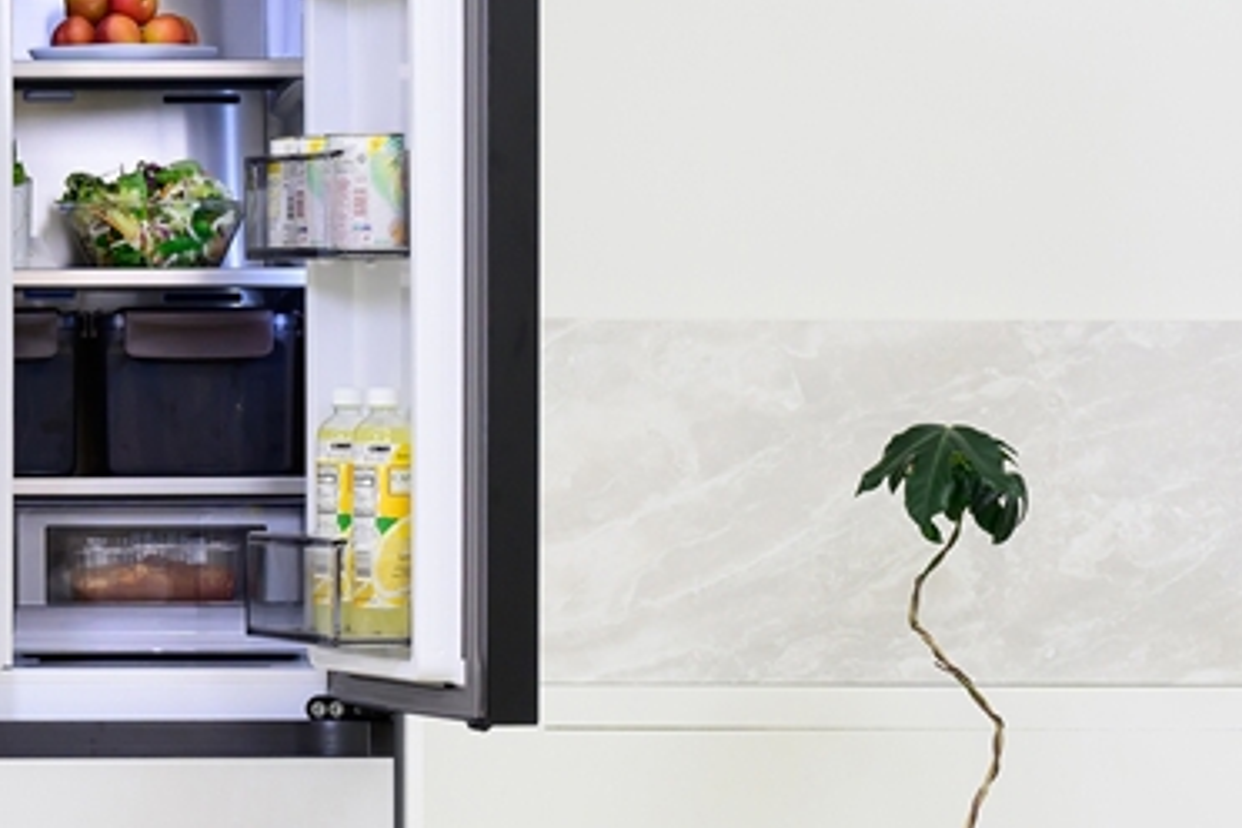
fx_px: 5002
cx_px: -180
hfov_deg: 13.8
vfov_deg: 9.4
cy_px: 663
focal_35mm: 145
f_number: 8
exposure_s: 1/125
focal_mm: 54
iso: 800
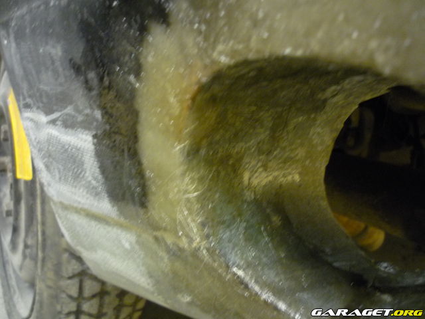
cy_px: 160
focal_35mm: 33
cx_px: 212
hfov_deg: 55.4
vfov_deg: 42.9
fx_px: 405
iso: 400
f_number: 2.8
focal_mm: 5.5
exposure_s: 1/10
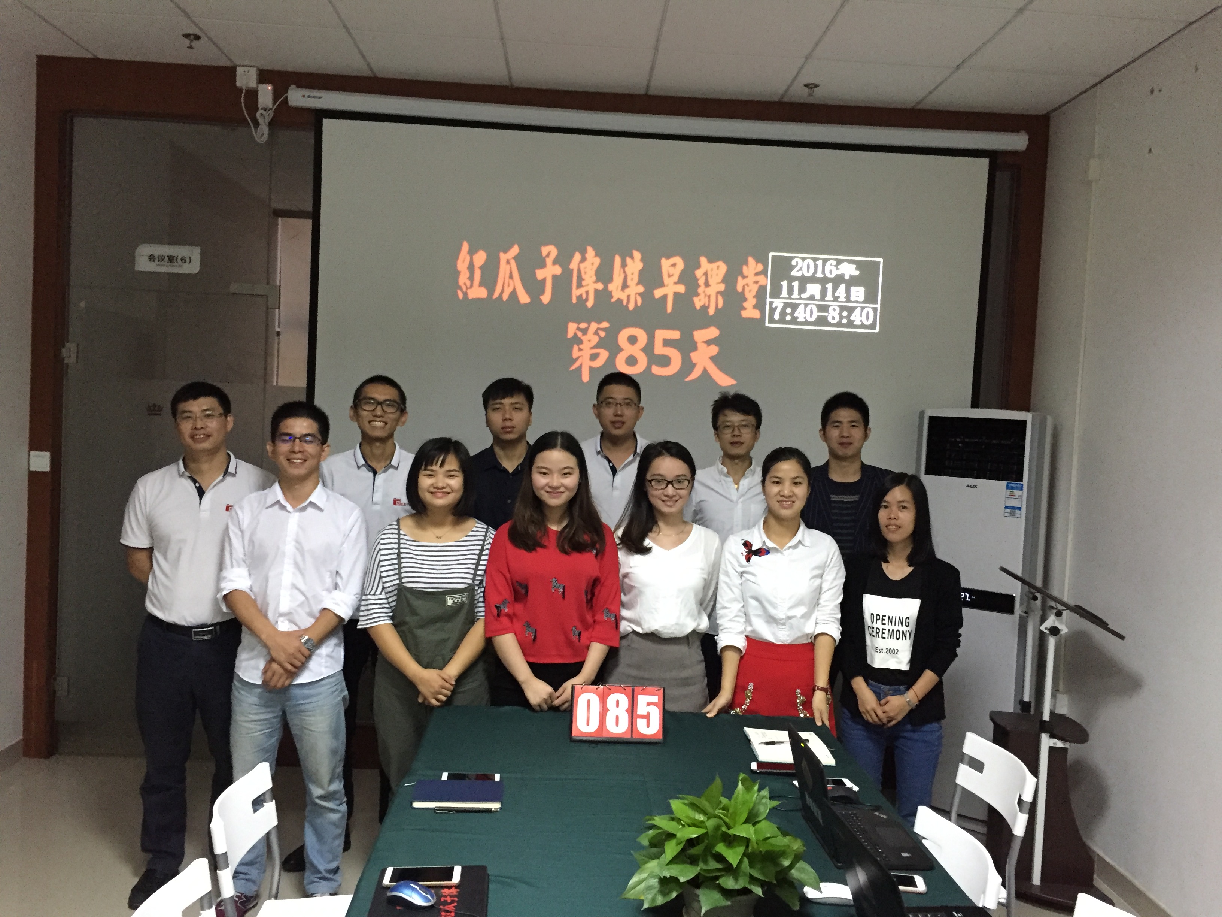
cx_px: 611
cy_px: 458
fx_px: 1024
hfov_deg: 61.7
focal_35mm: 29
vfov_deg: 48.2
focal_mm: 4.15
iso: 320
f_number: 2.2
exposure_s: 1/17
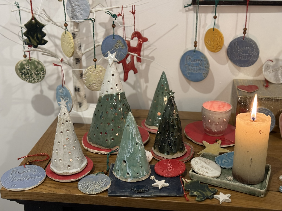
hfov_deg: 39.7
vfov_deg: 30.3
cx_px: 141
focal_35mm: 48
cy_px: 106
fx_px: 391
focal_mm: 6.76
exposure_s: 1/50
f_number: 1.78
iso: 250
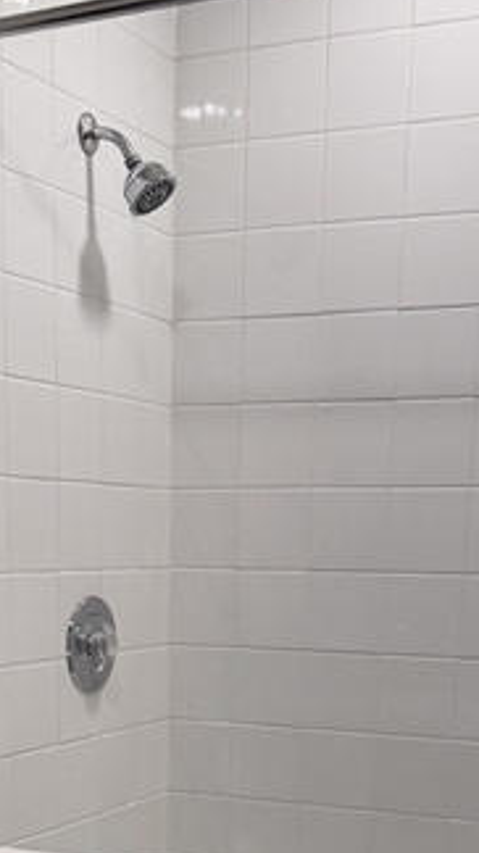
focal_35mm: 62
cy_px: 845
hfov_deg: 19.4
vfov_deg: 31.4
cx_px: 187
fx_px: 1401
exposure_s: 1/120
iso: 125
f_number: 1.78
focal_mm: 6.76
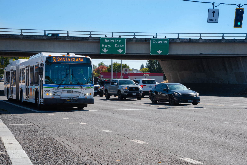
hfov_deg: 30.5
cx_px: 124
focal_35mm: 66
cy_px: 82
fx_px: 453
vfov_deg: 20.6
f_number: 13
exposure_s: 1/320
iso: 360
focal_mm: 66
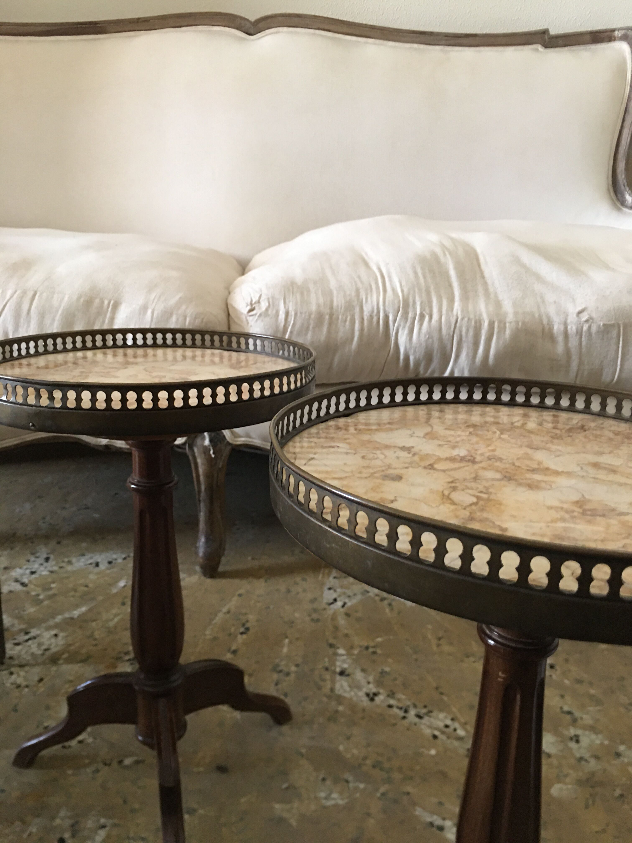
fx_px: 706
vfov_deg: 61.7
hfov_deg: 48.2
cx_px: 316
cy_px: 422
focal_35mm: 29
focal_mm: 4.15
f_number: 2.2
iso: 80
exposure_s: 1/10
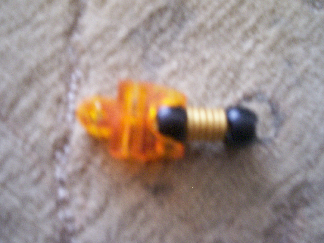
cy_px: 122
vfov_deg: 39.7
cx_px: 162
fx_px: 337
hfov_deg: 51.4
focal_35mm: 36
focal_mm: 5.9
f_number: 4.5
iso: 200
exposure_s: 1/10.1
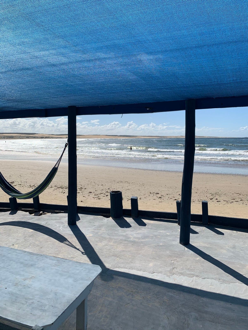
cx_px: 124
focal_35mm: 26
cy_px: 165
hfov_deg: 53.1
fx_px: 248
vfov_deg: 67.3
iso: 25
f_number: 1.8
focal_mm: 4.25
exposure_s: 1/4464
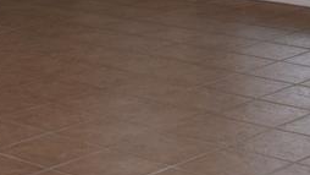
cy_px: -213
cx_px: 60
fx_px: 1250
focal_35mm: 152
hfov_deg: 14.1
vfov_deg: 7.6
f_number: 5.6
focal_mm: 24
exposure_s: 1/125
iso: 500
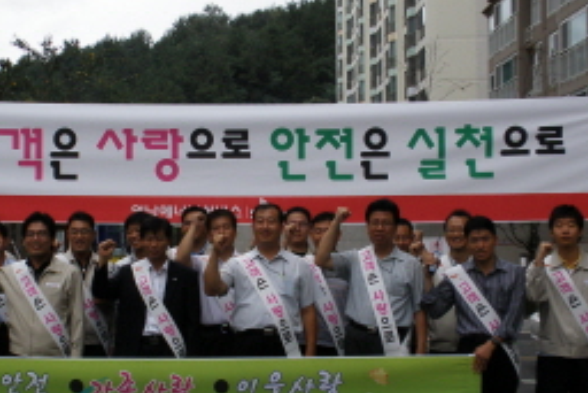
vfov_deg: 17.7
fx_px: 1258
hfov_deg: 26.2
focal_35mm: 77
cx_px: 218
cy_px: 251
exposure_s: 1/320
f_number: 3.5
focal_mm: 6.6
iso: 64
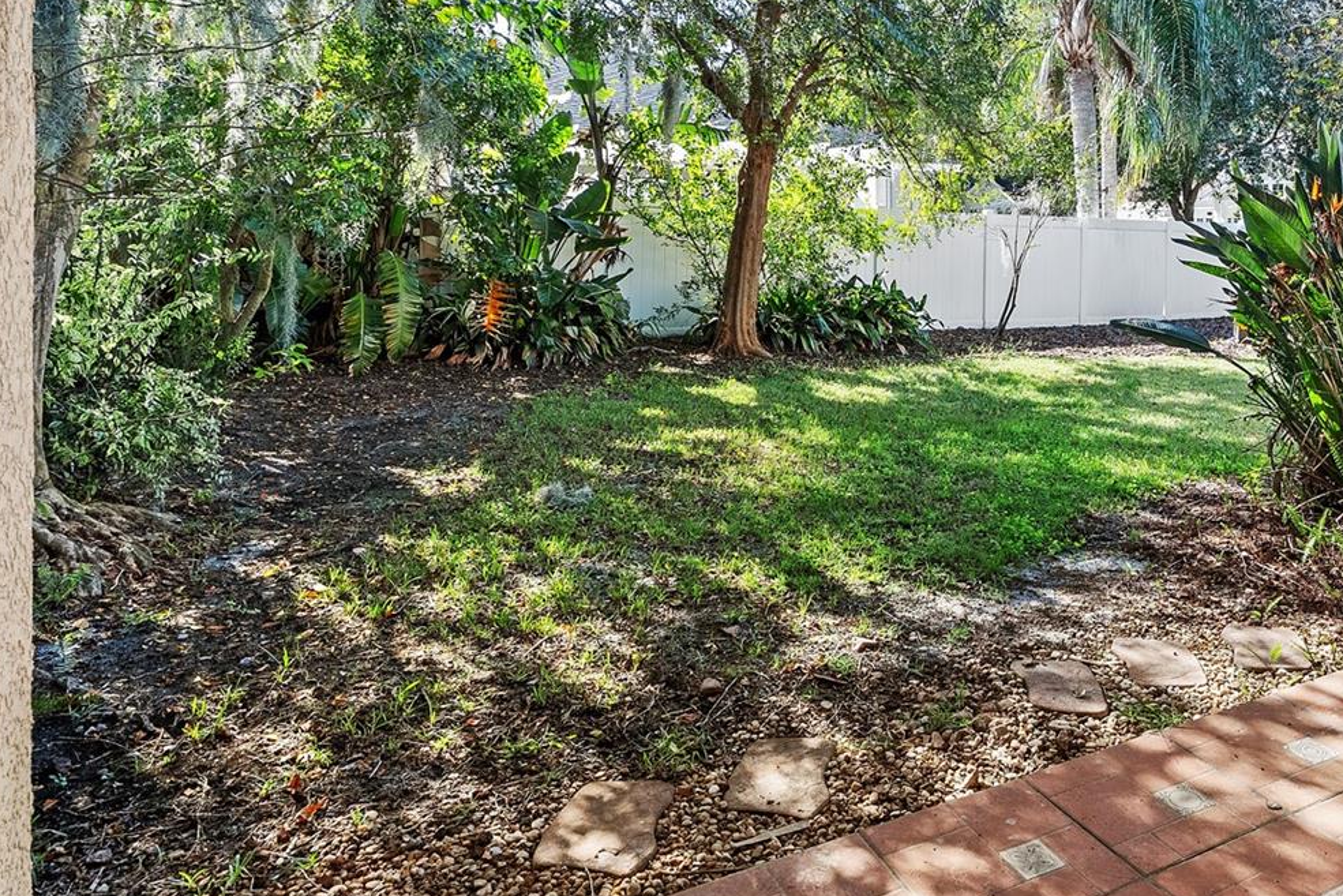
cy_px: 244
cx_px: 933
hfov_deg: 66.8
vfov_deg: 48.0
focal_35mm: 26
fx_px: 970
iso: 100
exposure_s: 1/15
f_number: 9
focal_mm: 16
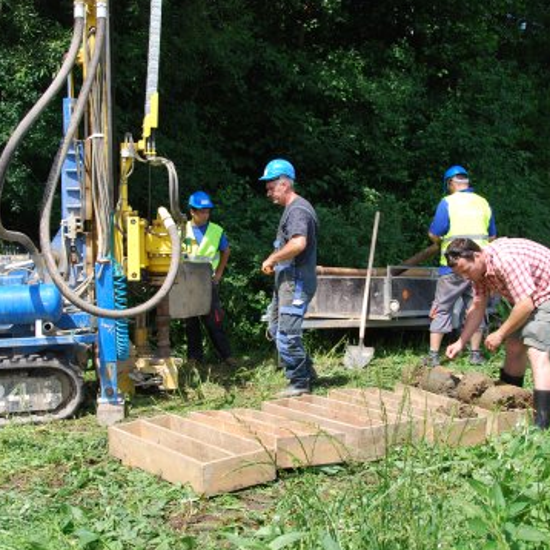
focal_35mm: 47
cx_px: 284
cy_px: 272
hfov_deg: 36.1
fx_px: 845
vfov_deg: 36.1
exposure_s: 1/160
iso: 100
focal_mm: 24
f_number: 6.3
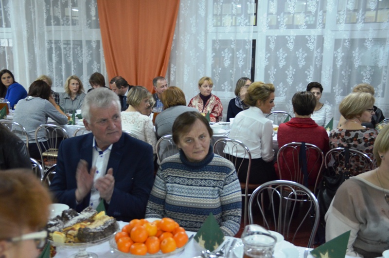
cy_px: 129
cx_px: 194
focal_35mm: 36
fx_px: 388
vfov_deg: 36.7
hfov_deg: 53.2
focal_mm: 24
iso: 1600
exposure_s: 1/25
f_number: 4.2
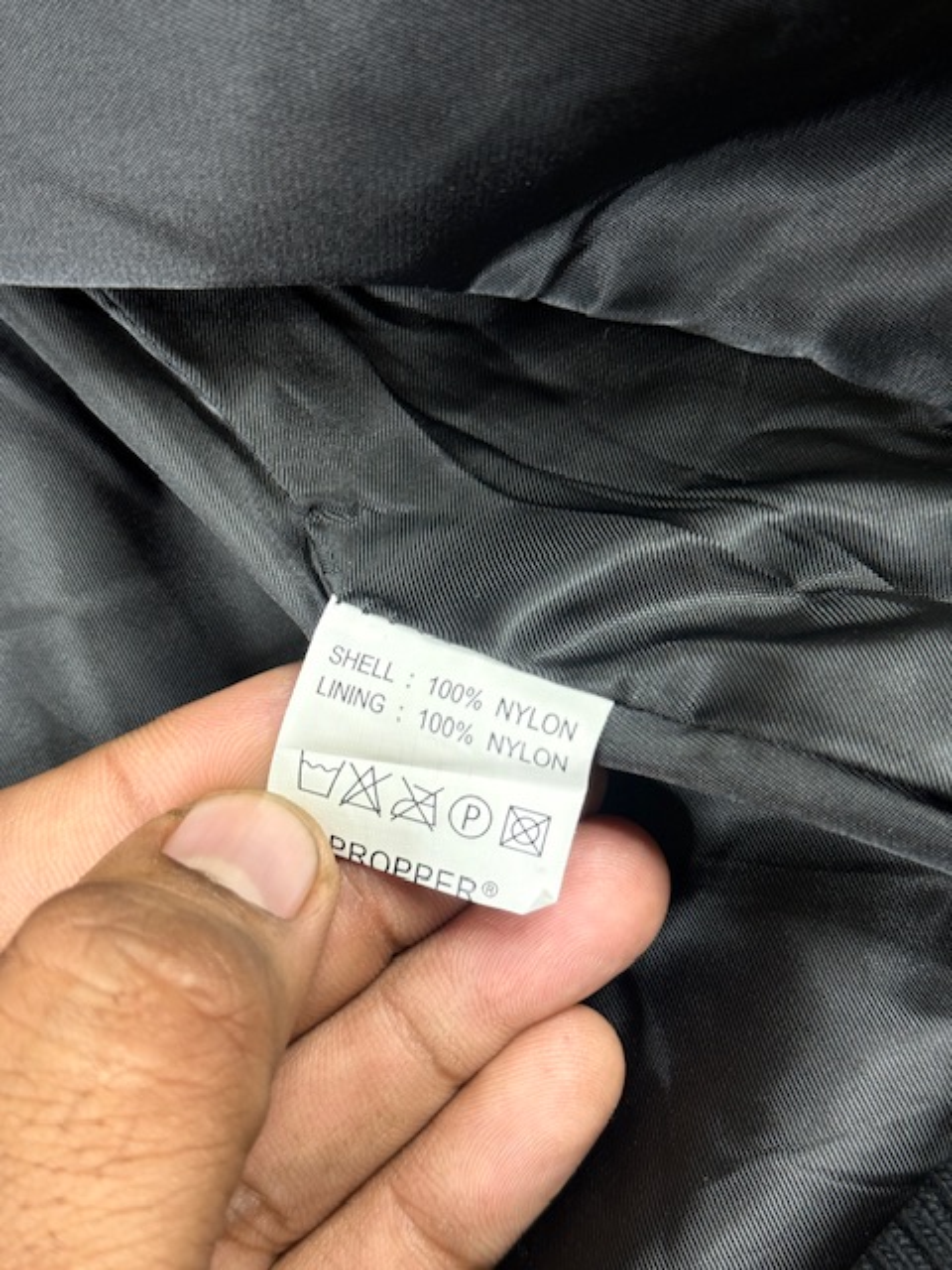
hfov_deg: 30.3
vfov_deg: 39.7
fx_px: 1760
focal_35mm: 48
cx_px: 476
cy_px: 635
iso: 160
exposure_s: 1/50
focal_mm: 6.76
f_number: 1.78
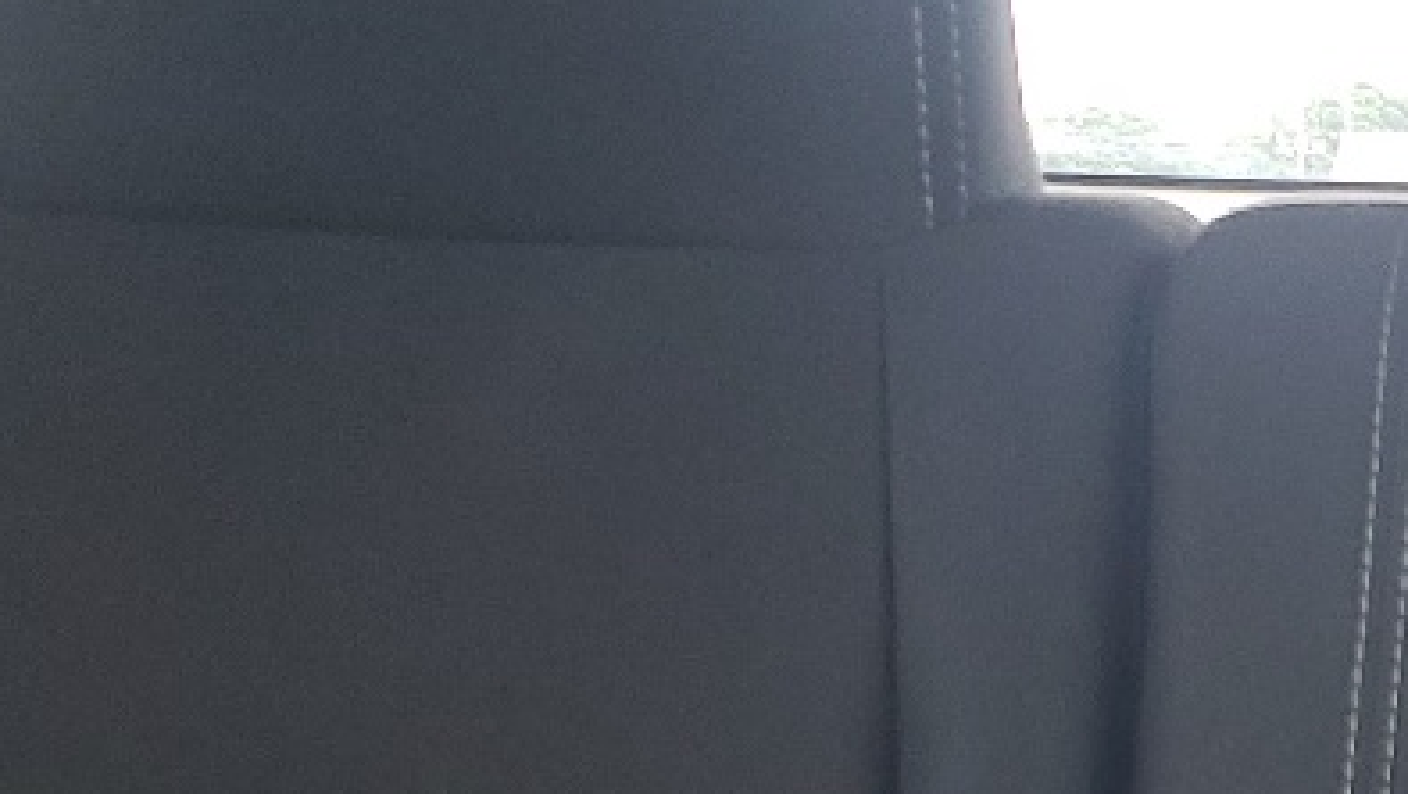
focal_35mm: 115
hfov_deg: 17.6
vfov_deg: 10.3
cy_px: 1048
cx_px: 1765
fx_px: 4295
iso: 97
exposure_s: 1/60.2
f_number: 1.5
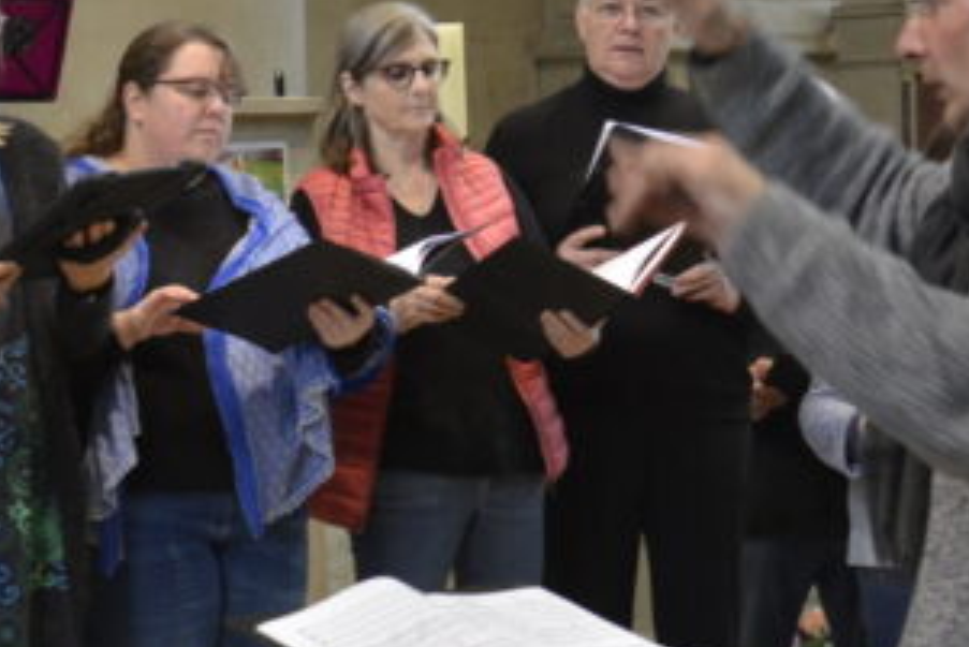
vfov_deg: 10.1
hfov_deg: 15.0
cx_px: 180
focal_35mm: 136
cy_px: 346
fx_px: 3662
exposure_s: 1/50
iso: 1600
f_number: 4.5
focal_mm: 40
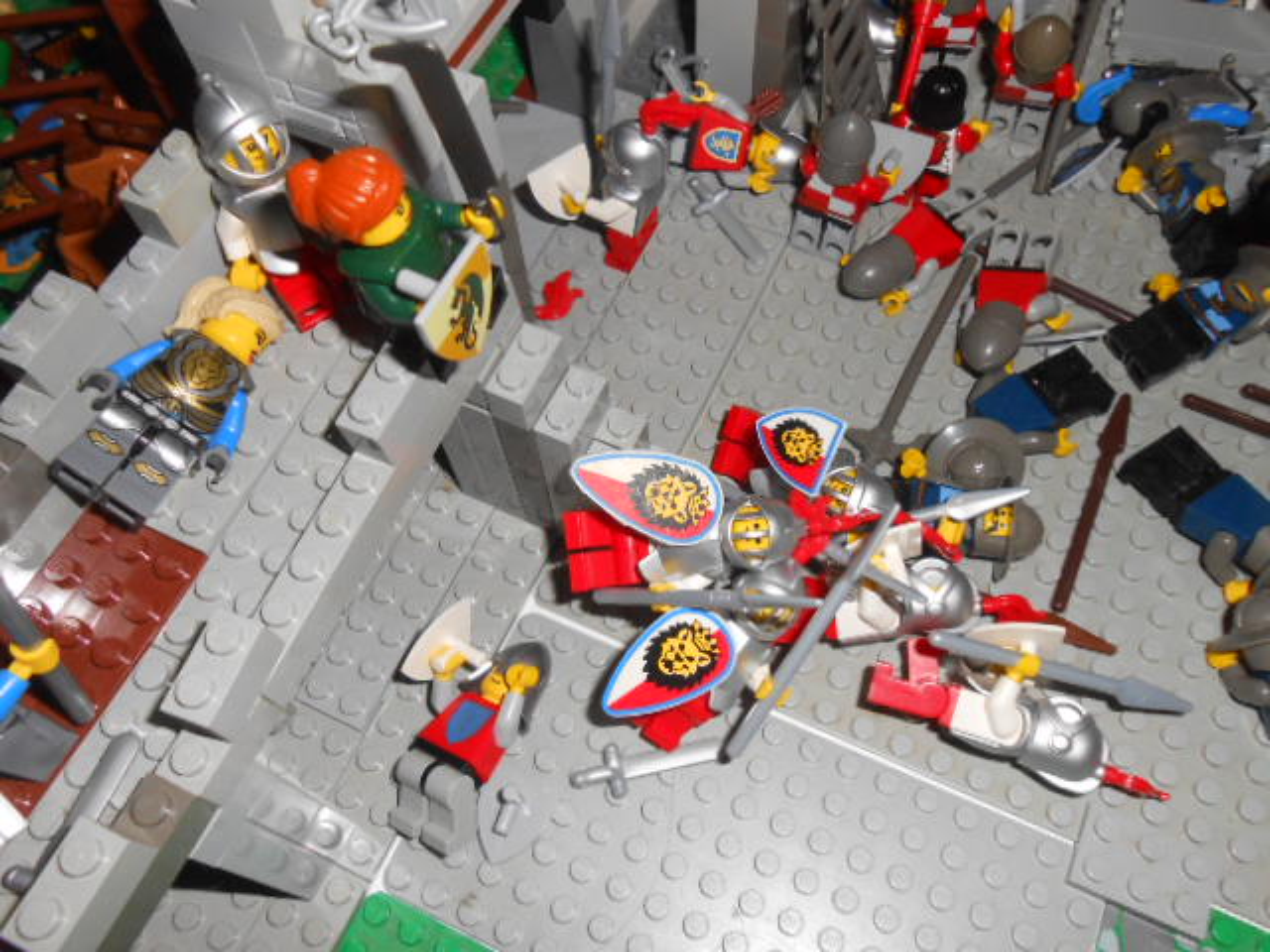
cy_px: 476
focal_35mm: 30
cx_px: 635
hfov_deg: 60.0
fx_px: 1101
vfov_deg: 46.8
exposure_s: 1/25
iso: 200
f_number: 11.9
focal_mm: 5.3
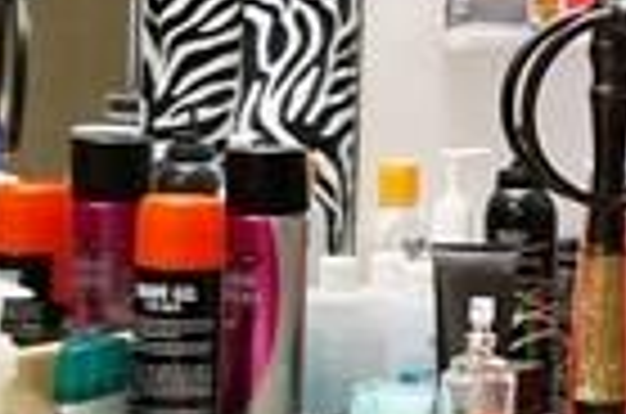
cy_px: 130
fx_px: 2498
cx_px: 955
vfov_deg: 9.5
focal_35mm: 144
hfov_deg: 13.4
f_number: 3.5
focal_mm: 12
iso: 400
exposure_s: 1/60
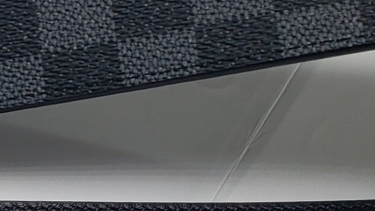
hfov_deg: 12.8
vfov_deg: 8.2
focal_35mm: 148
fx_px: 1471
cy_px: 189
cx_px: -357
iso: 50
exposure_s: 1/166
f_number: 2.4
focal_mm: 4.3
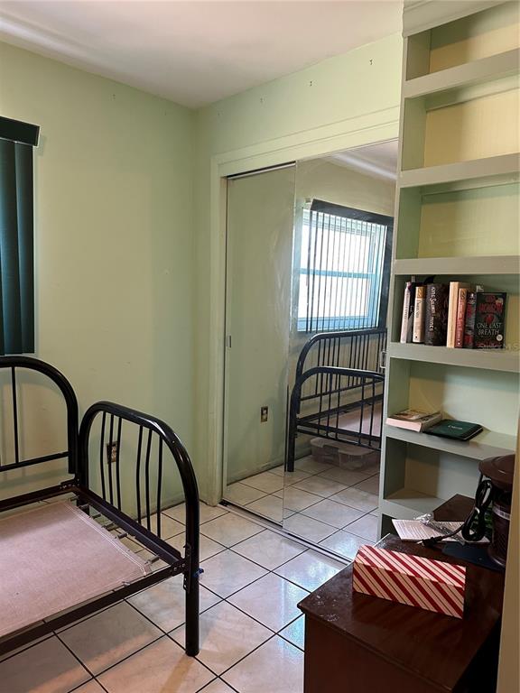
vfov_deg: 71.6
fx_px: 481
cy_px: 346
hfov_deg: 56.8
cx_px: 260
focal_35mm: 24
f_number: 1.78
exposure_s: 1/60
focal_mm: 6.86
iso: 400
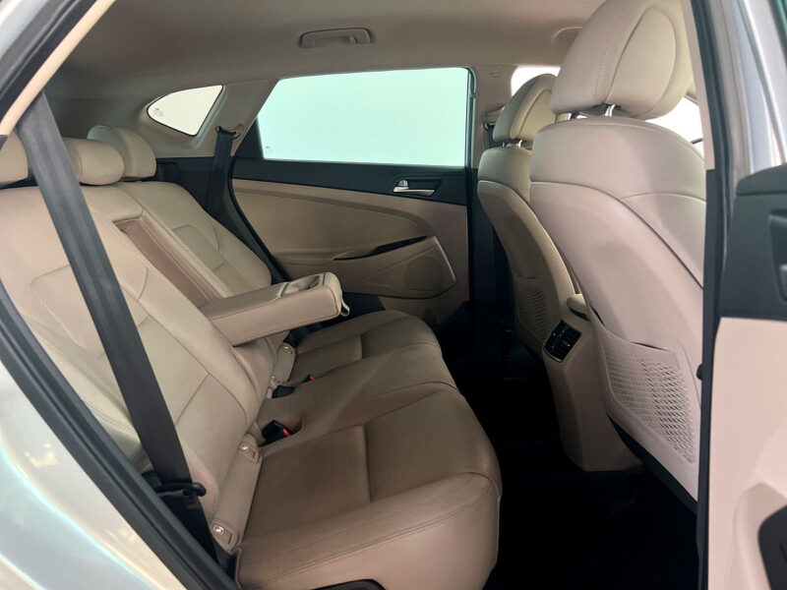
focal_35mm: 26
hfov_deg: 67.3
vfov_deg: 53.1
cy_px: 295
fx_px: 591
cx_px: 394
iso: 125
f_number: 1.5
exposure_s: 1/106
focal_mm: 5.7
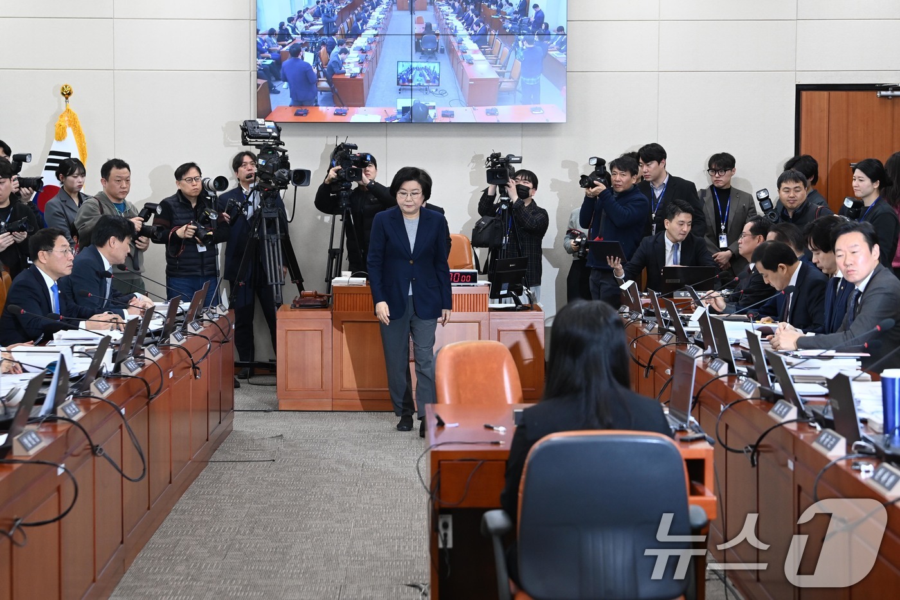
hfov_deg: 24.8
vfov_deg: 16.6
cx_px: 450
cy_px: 300
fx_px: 2050
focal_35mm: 82
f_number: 5.6
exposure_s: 1/250
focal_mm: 82
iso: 3200
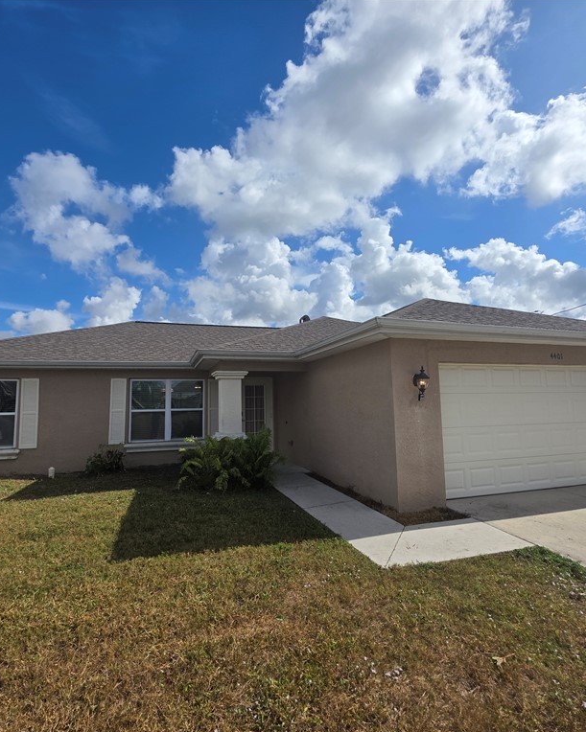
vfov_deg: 89.6
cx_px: 280
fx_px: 369
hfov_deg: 76.9
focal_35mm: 17
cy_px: 365
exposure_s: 1/4744
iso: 40
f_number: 1.9
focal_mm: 2.2
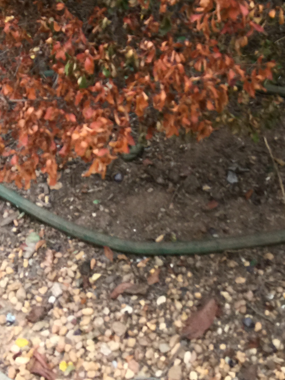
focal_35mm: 70
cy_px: -57
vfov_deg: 25.4
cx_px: 221
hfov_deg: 20.8
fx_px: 768
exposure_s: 1/30
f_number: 2.2
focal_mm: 4.15
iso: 40
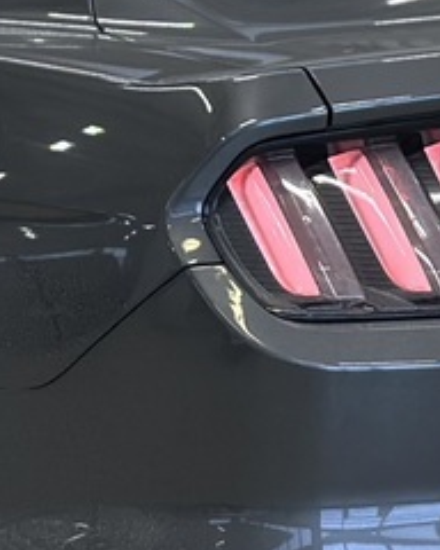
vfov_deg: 6.9
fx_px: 4574
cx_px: -7
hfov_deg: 5.5
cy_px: 179
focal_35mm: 281
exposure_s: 1/100
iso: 125
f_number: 1.78
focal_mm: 6.86
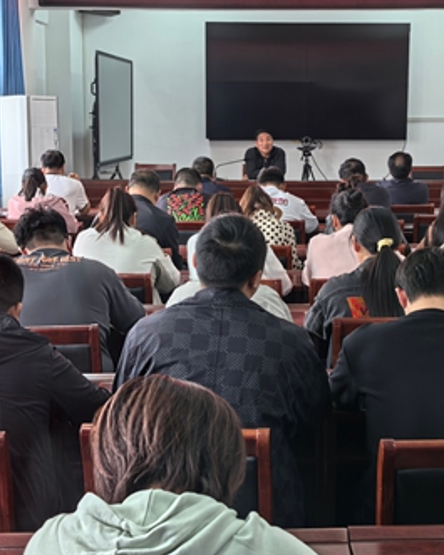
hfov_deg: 25.3
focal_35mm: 60
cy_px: 262
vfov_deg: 31.4
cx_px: 280
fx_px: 985
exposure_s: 1/130
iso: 50
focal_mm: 5.75
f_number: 2
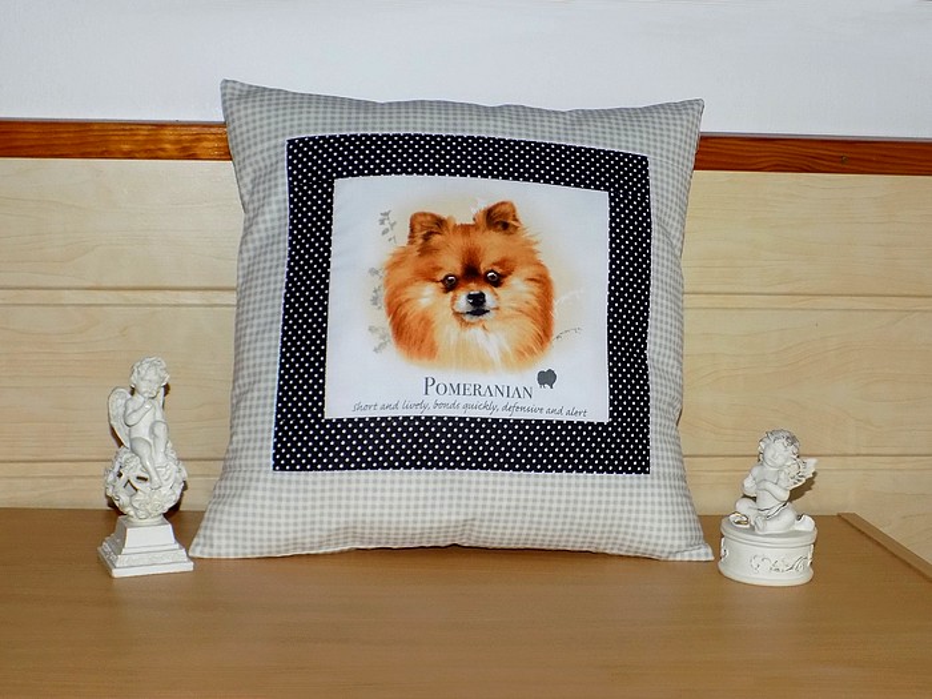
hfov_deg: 36.8
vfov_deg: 28.0
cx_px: 466
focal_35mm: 52
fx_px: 1400
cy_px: 350
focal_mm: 9.3
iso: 200
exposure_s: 1/30
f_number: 3.9
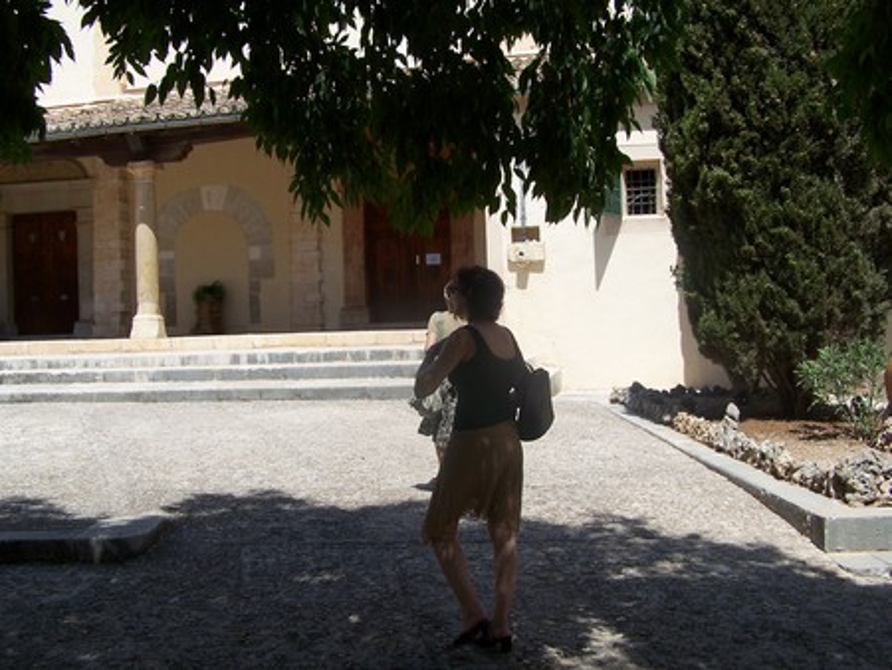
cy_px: 335
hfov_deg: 49.0
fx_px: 980
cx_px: 446
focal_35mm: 38
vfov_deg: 37.8
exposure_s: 1/800
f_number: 4
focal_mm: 6.3
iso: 80
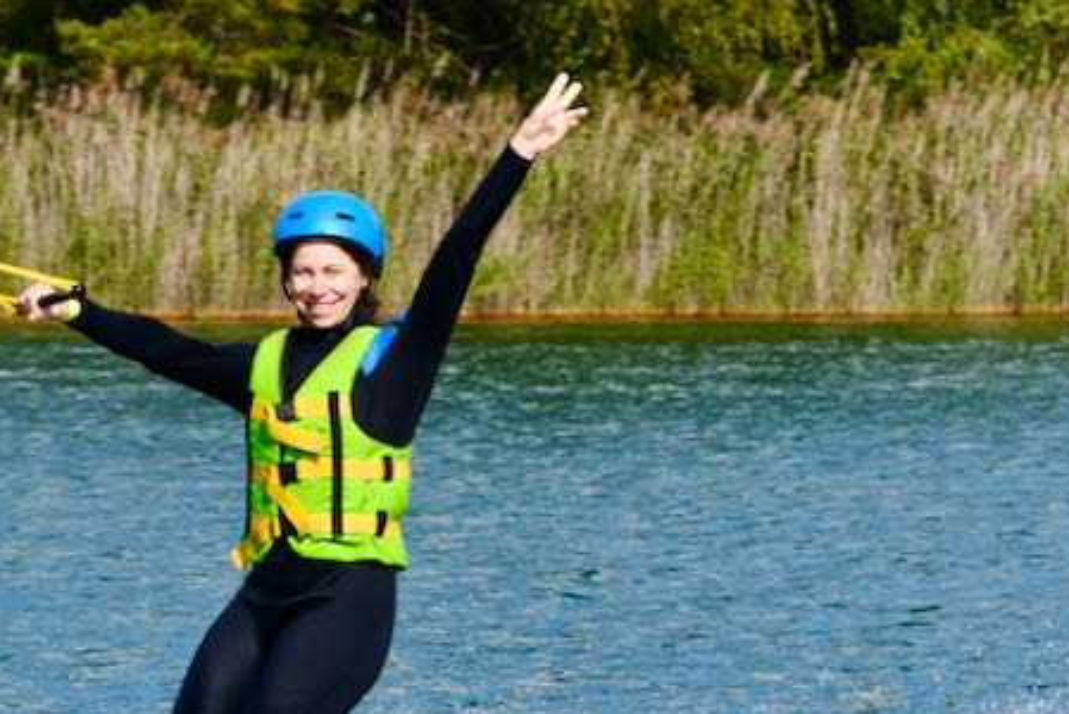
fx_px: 13311
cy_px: 569
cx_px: 121
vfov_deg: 3.1
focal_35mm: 448
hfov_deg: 4.6
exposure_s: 1/320
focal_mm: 122
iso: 100
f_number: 9
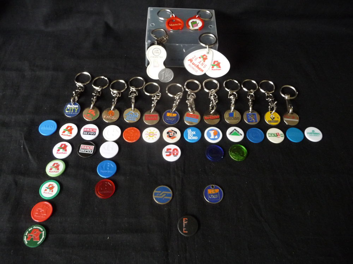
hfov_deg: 63.4
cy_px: 132
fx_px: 286
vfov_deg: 49.7
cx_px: 176
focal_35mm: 28
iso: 400
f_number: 3.3
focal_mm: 4.7
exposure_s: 1/10
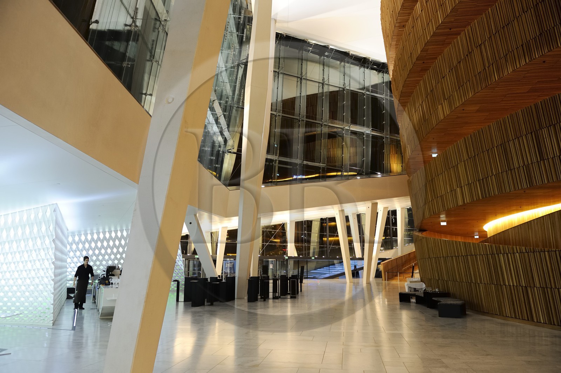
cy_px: 186
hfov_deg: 73.8
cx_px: 280
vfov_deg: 53.1
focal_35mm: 24
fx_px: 374
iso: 800
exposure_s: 1/40
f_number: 4
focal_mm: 24
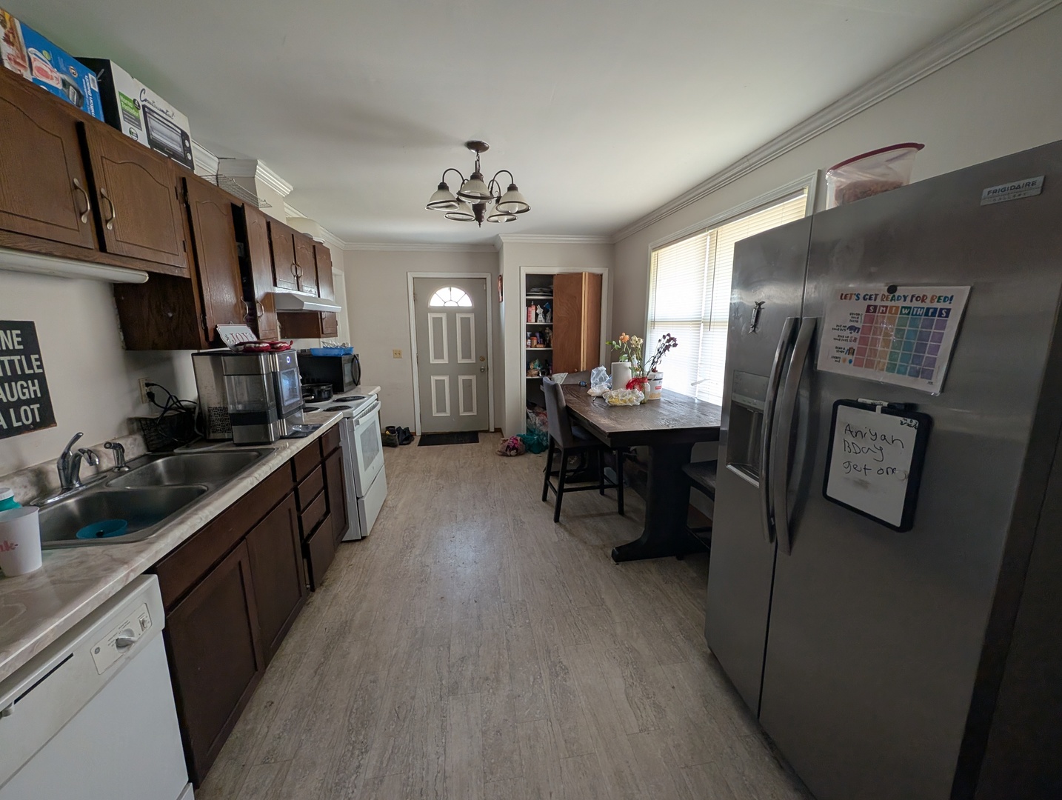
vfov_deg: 94.7
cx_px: 531
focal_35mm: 12
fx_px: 369
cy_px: 400
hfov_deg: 110.5
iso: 80
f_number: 1.7
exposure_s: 1/54.5
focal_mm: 2.02
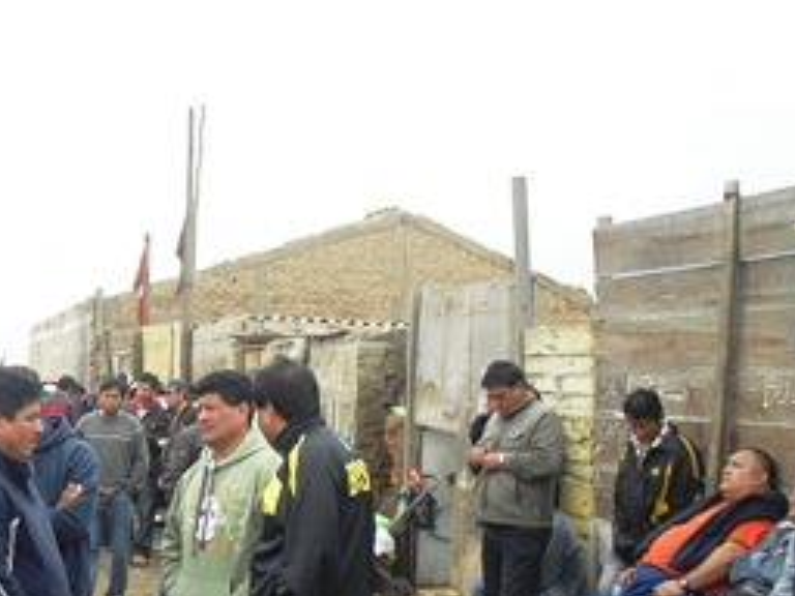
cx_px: 189
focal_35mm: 63
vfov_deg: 23.1
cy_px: 441
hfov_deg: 30.2
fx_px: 1447
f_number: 3.1
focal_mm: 6.3
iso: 200
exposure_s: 1/1000
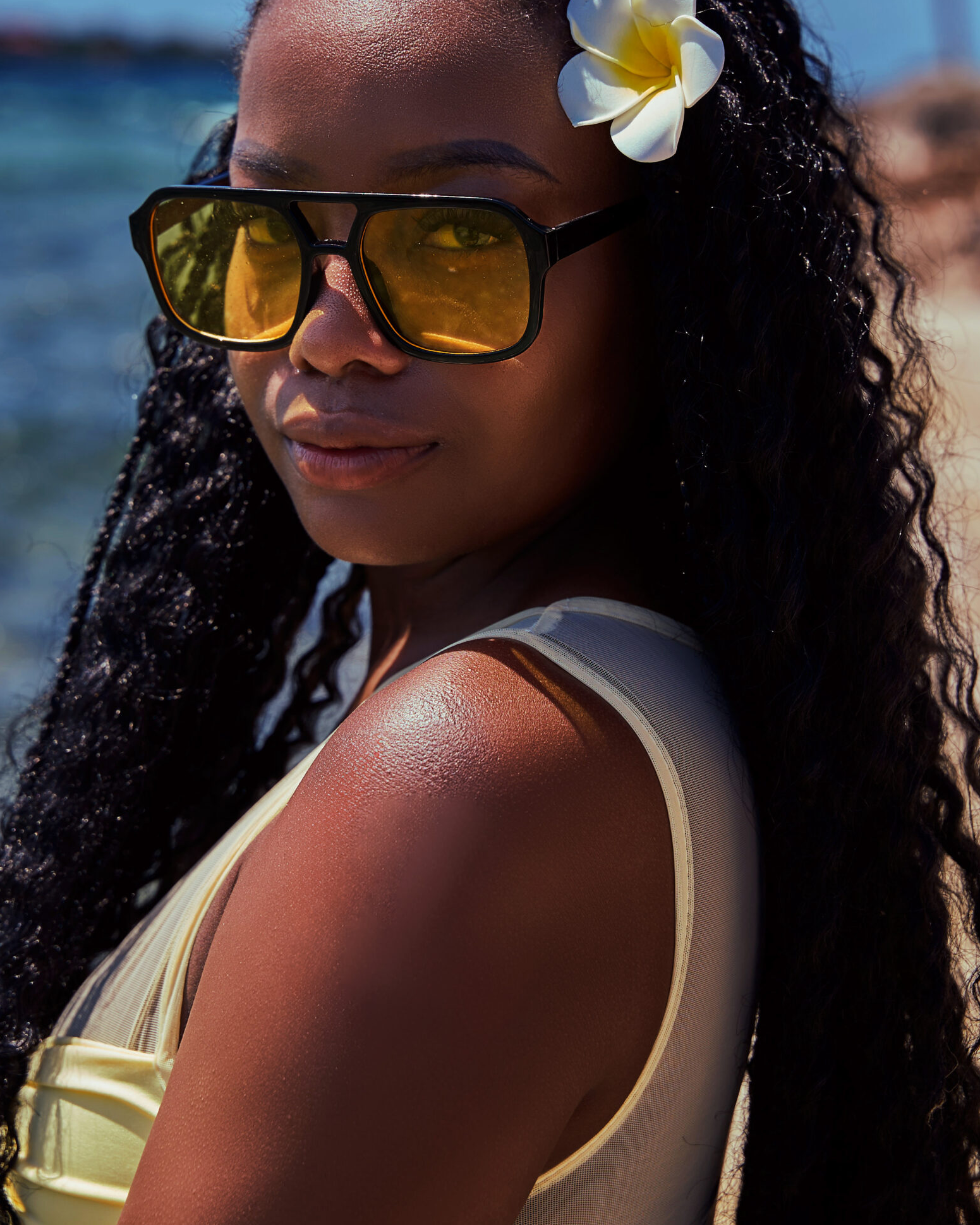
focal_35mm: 93
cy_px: 428
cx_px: 467
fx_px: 3372
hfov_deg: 16.5
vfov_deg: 20.5
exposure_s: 1/320
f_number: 5.6
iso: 64
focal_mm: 75
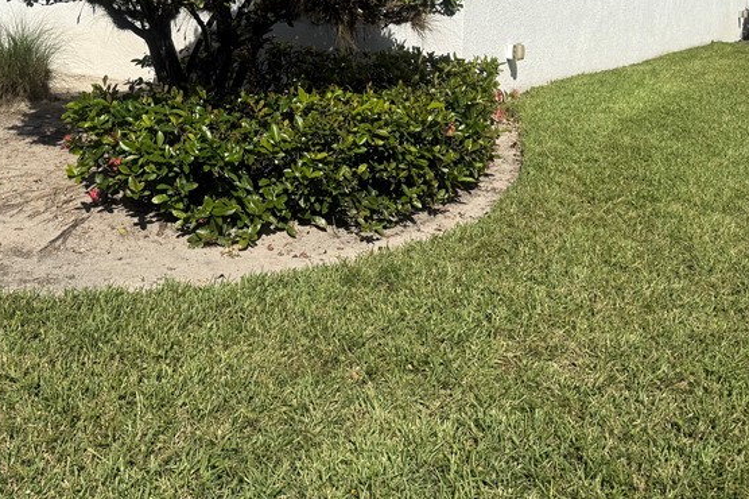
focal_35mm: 46
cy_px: 24
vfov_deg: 27.8
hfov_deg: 42.5
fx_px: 956
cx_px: 286
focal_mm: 6.76
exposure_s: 1/7353
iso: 80
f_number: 1.78
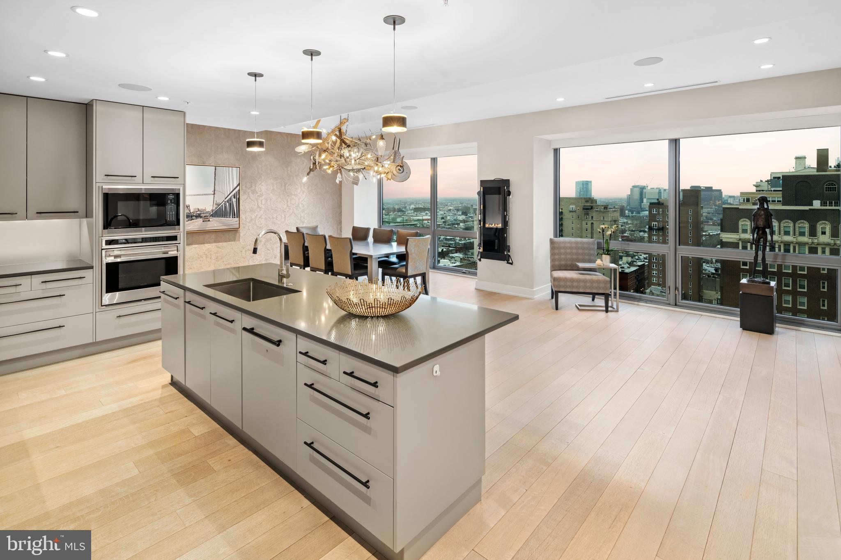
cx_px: 420
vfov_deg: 70.4
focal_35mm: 17
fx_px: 397
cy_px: 280
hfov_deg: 93.3
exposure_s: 1/4
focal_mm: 17
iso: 800
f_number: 8
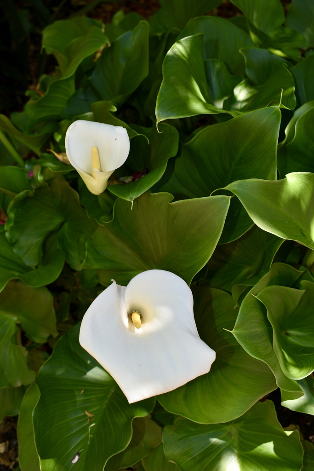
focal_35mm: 40
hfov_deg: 33.0
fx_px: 530
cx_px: 157
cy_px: 236
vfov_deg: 47.9
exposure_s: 1/125
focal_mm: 27
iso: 100
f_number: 5.6
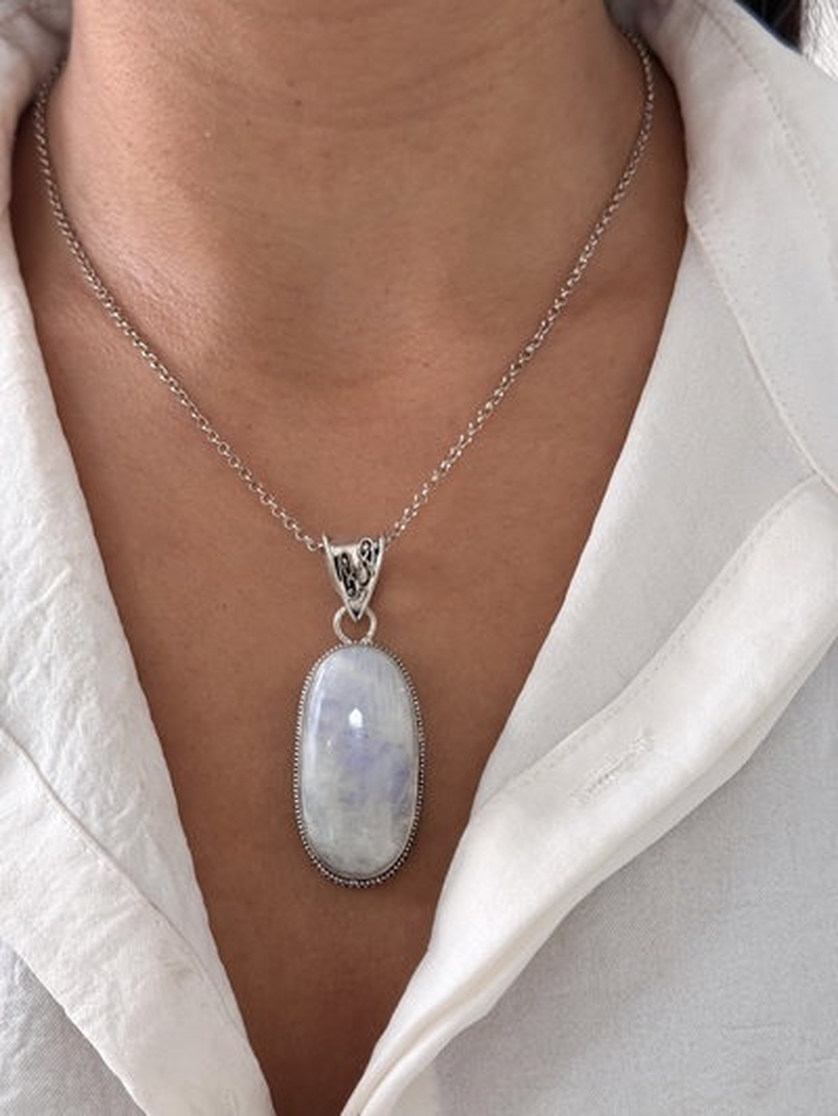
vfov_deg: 39.6
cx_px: 419
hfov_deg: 30.3
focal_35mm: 48
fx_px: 1549
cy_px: 558
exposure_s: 1/186
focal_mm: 6.76
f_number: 1.78
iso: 160
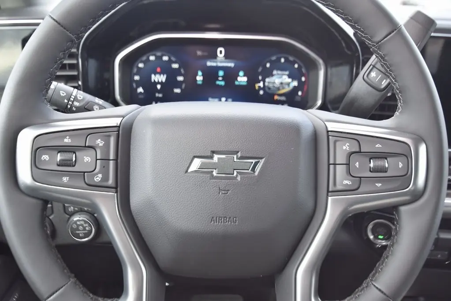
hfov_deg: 59.4
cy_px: 150
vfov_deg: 41.8
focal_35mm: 32
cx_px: 226
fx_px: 395
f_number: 4.5
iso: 500
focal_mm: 21
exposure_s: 1/100
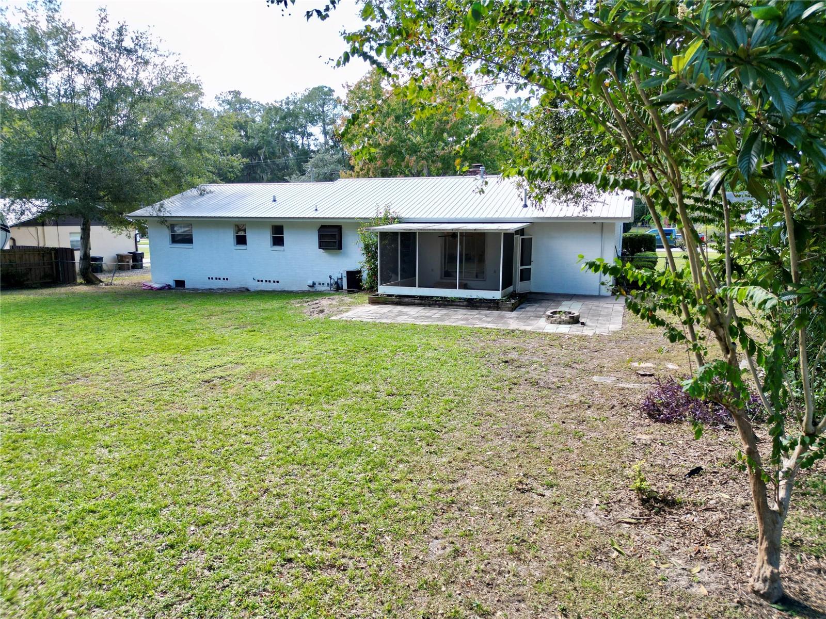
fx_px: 573
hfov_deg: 71.6
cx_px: 413
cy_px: 310
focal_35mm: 24
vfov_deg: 56.8
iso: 130
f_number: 1.7
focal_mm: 6.72
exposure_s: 1/640
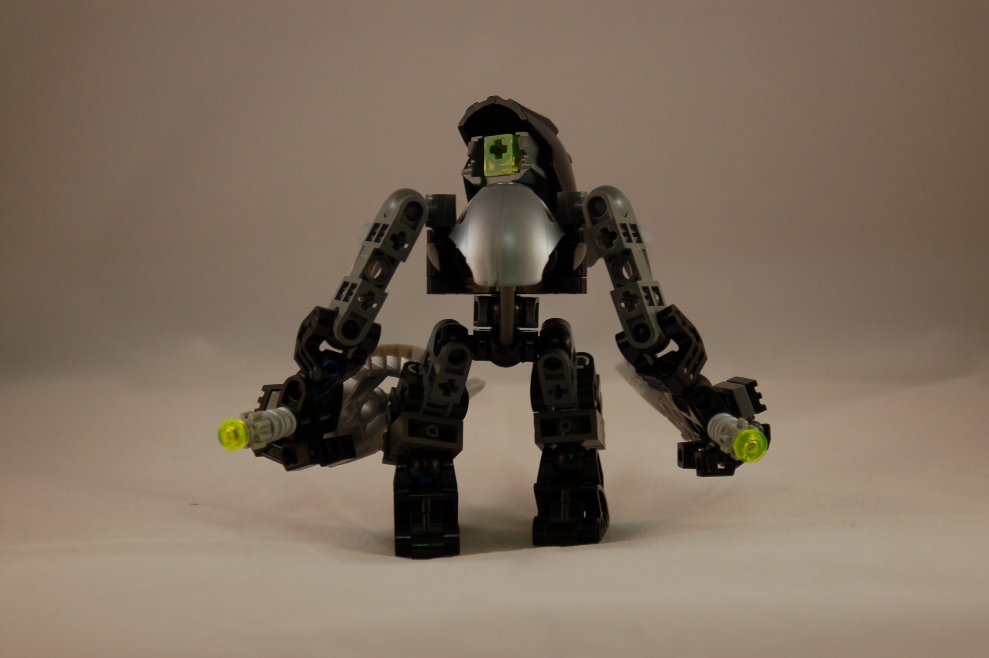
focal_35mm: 120
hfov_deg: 17.1
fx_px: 3294
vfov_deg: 11.4
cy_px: 329
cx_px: 494
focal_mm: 80
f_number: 5.6
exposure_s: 1/25
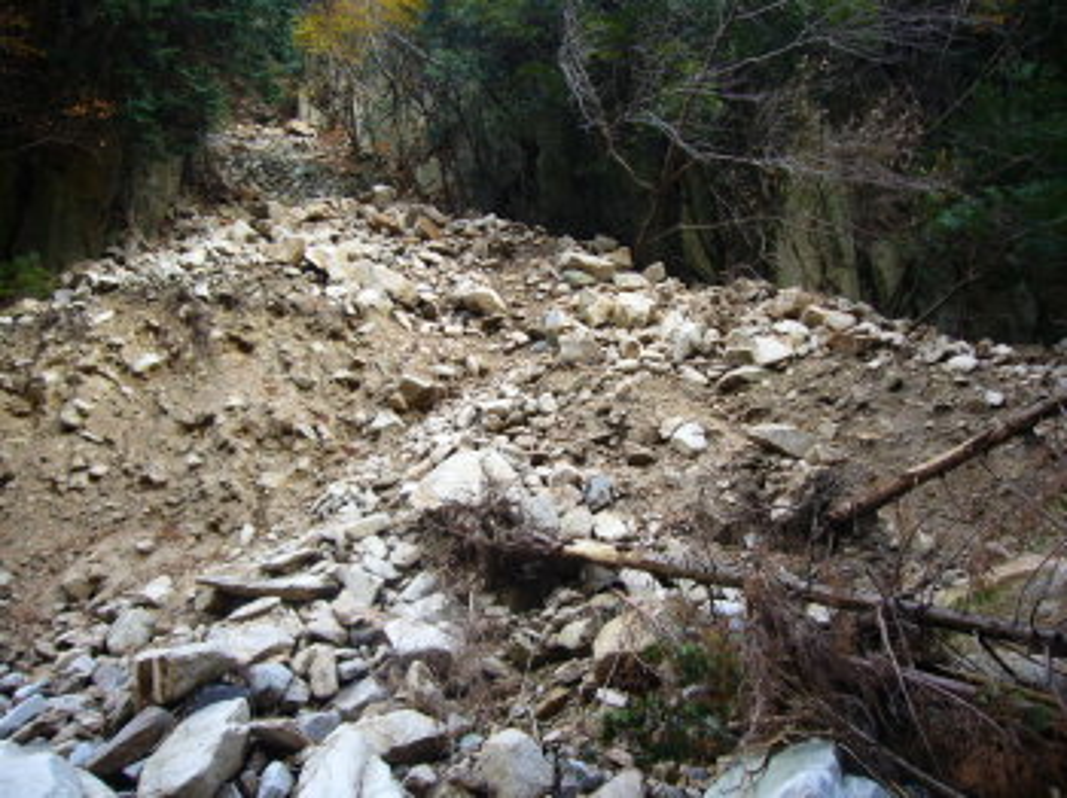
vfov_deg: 49.7
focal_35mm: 28
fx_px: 862
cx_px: 534
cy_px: 399
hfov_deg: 63.5
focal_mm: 4.6
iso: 80
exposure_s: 1/50
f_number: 2.8
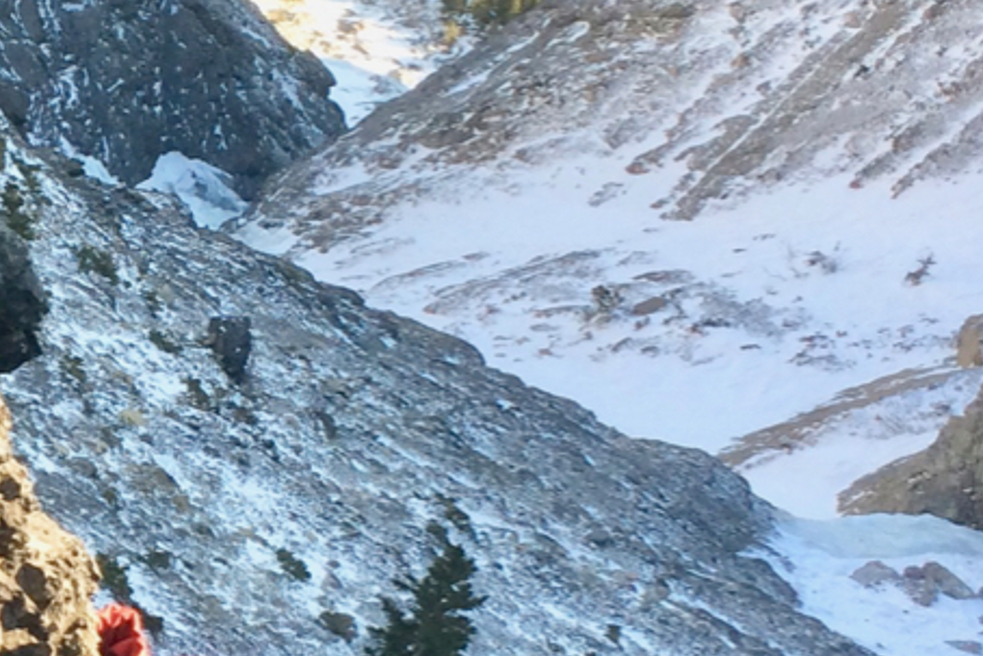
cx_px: -152
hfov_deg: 22.3
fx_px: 2322
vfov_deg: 15.3
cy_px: 870
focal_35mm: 85
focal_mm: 4.15
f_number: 2.2
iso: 32
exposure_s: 1/321
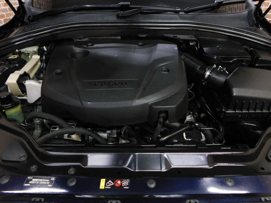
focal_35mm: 23
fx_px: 180
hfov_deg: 73.9
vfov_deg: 58.9
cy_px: 102
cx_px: 136
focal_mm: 4
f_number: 3
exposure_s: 1/25
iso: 400
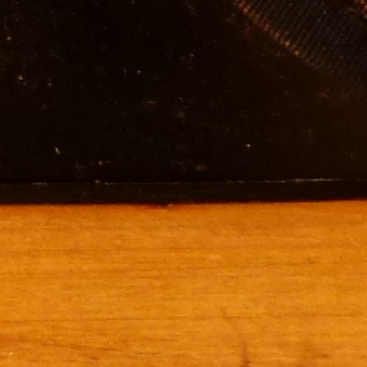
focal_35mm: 393
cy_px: -956
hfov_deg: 4.4
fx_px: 4714
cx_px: -248
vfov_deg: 4.2
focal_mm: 7.9
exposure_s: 1/60
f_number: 3.2
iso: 160
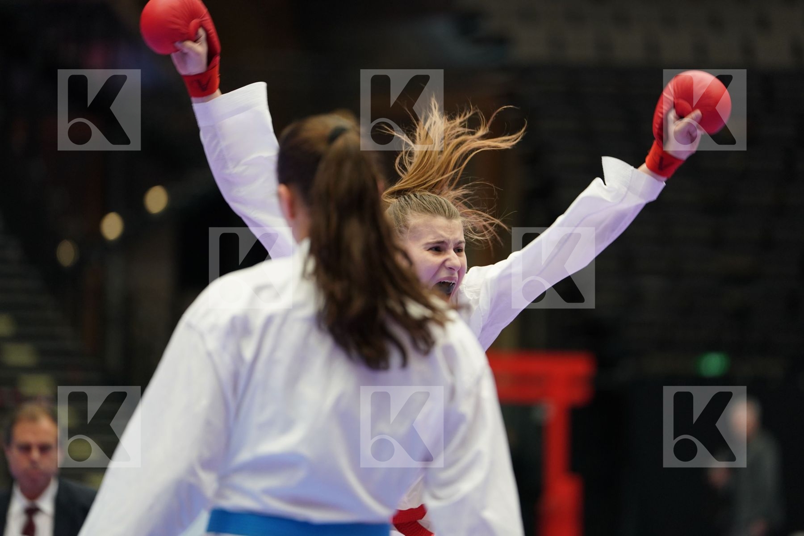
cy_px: 268
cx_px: 402
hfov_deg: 10.3
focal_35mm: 200
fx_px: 4466
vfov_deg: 6.9
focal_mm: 200
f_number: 2.8
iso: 1600
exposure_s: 1/500
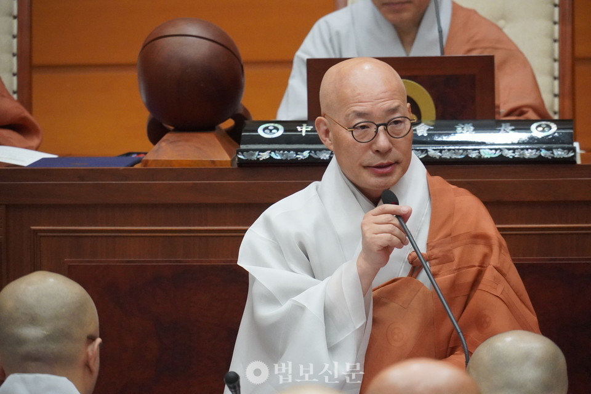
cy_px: 197
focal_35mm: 300
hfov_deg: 6.9
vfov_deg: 4.6
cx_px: 296
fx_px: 4925
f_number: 6.3
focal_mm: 200
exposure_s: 1/80
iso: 6400
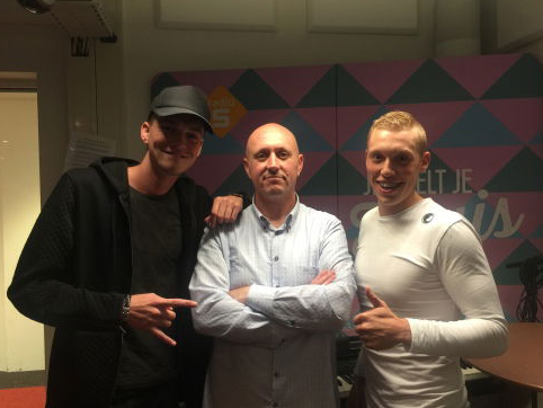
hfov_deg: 59.9
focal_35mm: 30
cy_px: 198
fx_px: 471
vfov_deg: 46.8
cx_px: 268
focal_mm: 4.15
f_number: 2.2
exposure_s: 1/17
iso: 100
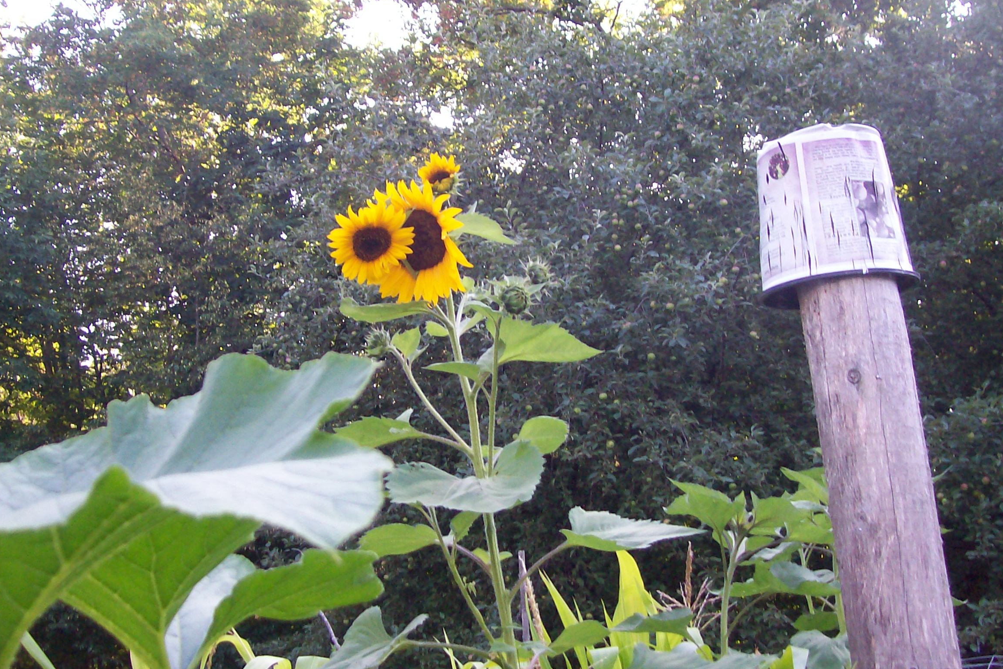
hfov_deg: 42.7
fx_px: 1282
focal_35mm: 46
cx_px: 445
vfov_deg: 29.2
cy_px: 280
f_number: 2.7
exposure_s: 1/76.5
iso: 80
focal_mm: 6
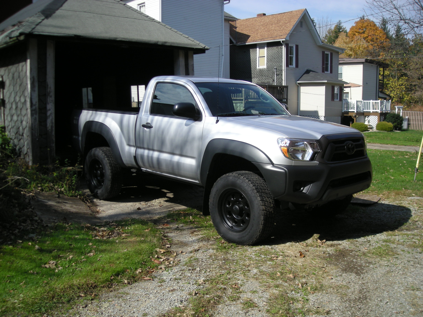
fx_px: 428
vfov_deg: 40.7
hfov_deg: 52.6
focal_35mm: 35
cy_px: 158
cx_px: 212
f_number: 5.7
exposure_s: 1/214
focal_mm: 5.7
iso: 50
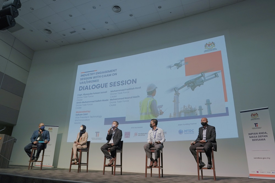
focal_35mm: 24
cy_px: 92
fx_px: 183
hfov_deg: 73.8
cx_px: 138
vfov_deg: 53.1
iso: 640
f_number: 2.8
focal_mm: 16
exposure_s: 1/80
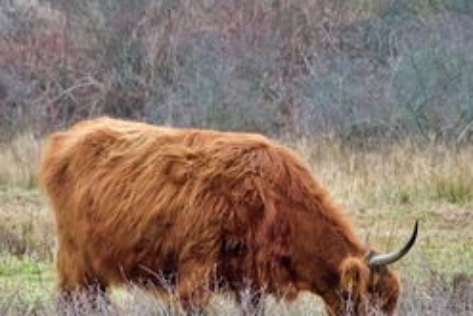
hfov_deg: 6.3
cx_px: 180
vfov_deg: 4.2
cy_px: 242
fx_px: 4325
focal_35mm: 329
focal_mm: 64.84
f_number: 4
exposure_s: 1/640
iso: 1250
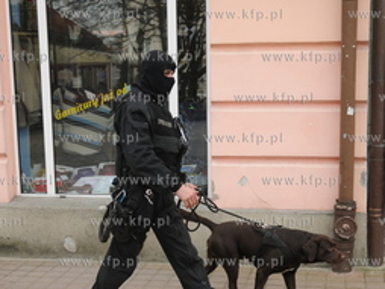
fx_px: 732
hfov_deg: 29.5
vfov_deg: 22.3
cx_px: 211
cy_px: 200
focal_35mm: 66
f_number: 4.5
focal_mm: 29
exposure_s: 1/320
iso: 400
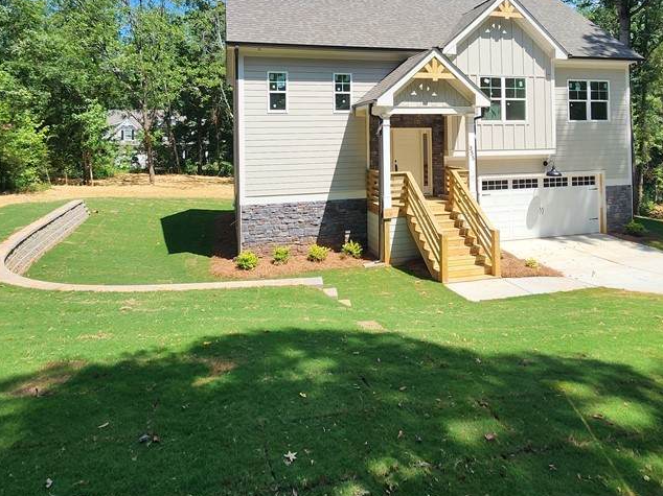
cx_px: 348
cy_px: 124
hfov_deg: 79.0
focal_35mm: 21
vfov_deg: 60.0
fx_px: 402
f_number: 2.2
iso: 50
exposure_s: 1/1276
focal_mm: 2.2
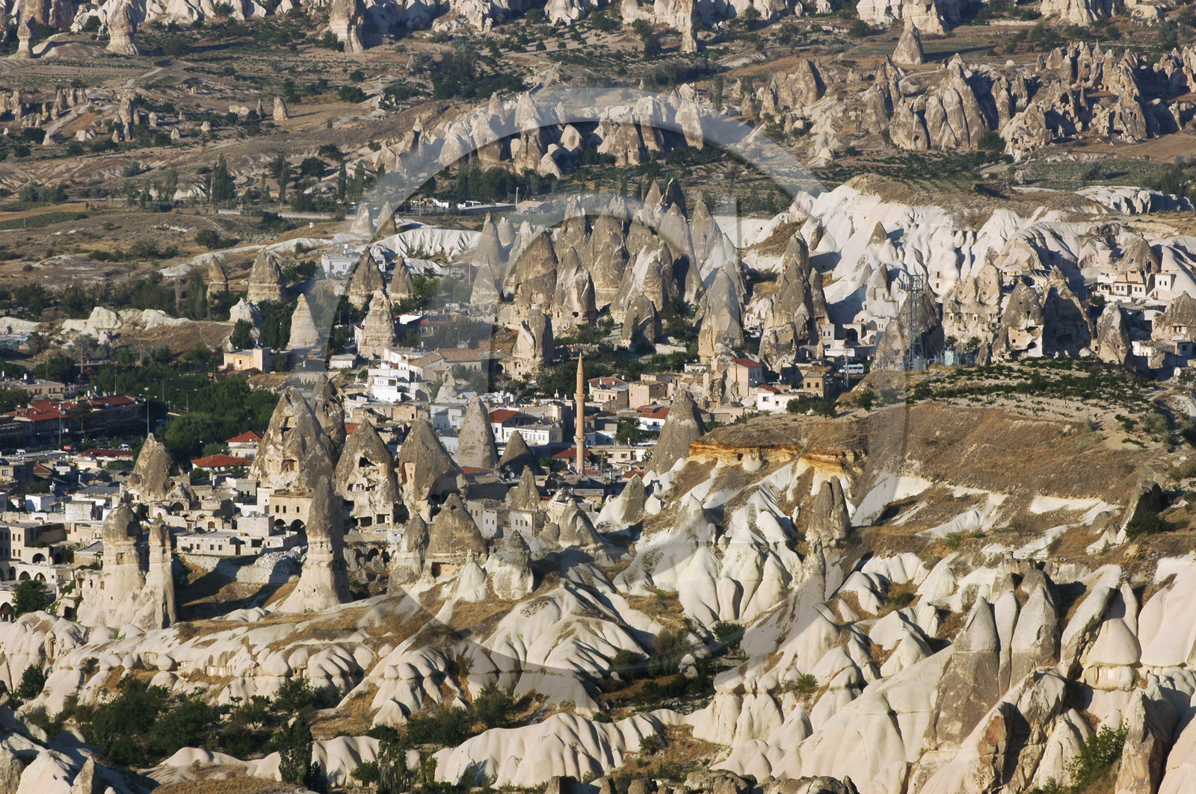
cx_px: 598
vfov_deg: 4.6
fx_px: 9955
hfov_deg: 6.9
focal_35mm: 300
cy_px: 397
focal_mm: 200
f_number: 8
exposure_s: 1/640
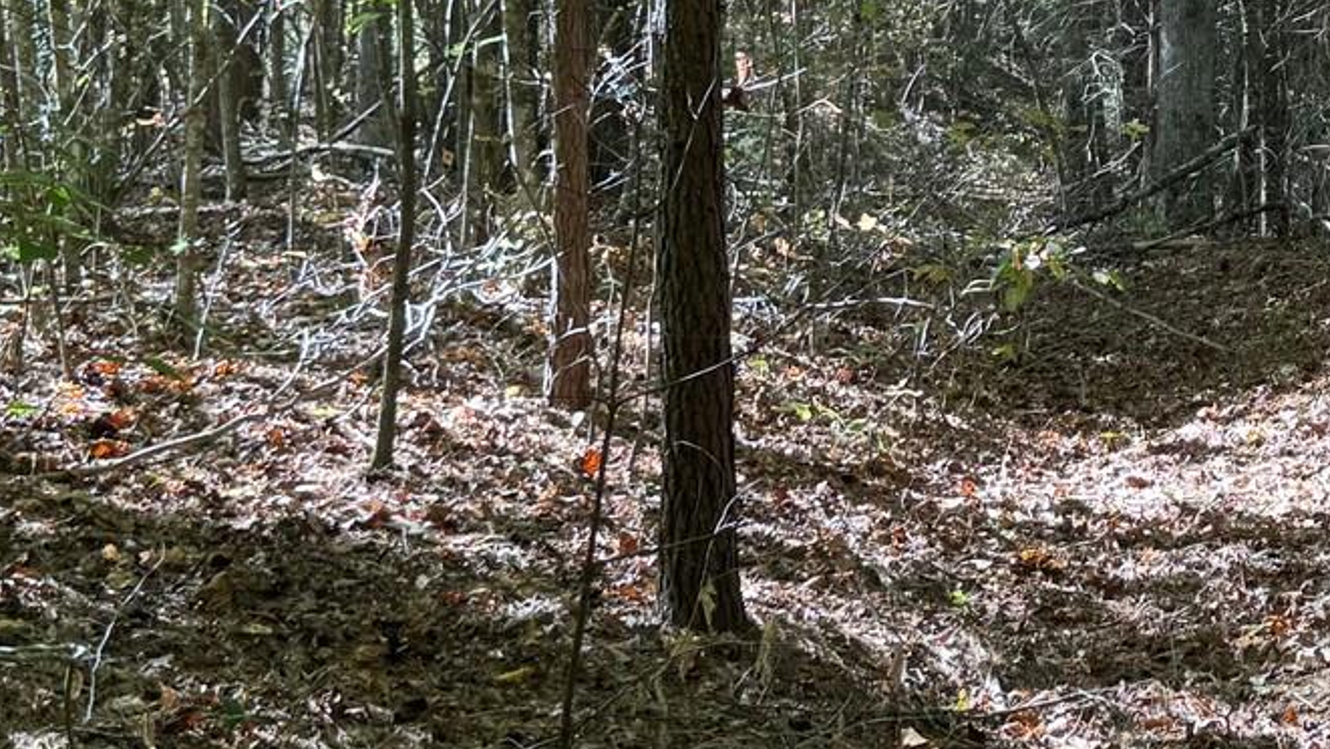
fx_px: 2857
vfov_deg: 14.8
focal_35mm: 81
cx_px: 1376
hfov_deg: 24.8
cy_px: 77
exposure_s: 1/121
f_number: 1.78
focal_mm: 6.76
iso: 80
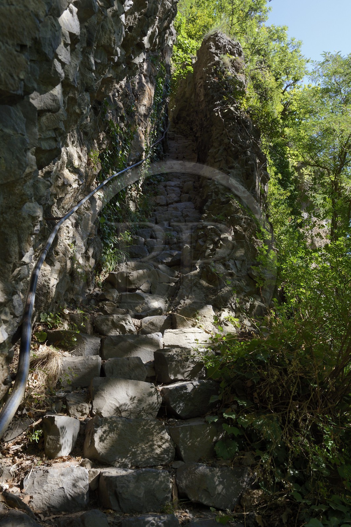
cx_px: 176
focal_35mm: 31
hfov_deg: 42.3
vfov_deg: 60.3
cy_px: 264
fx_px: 454
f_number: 13
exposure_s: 1/80
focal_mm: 31
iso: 800
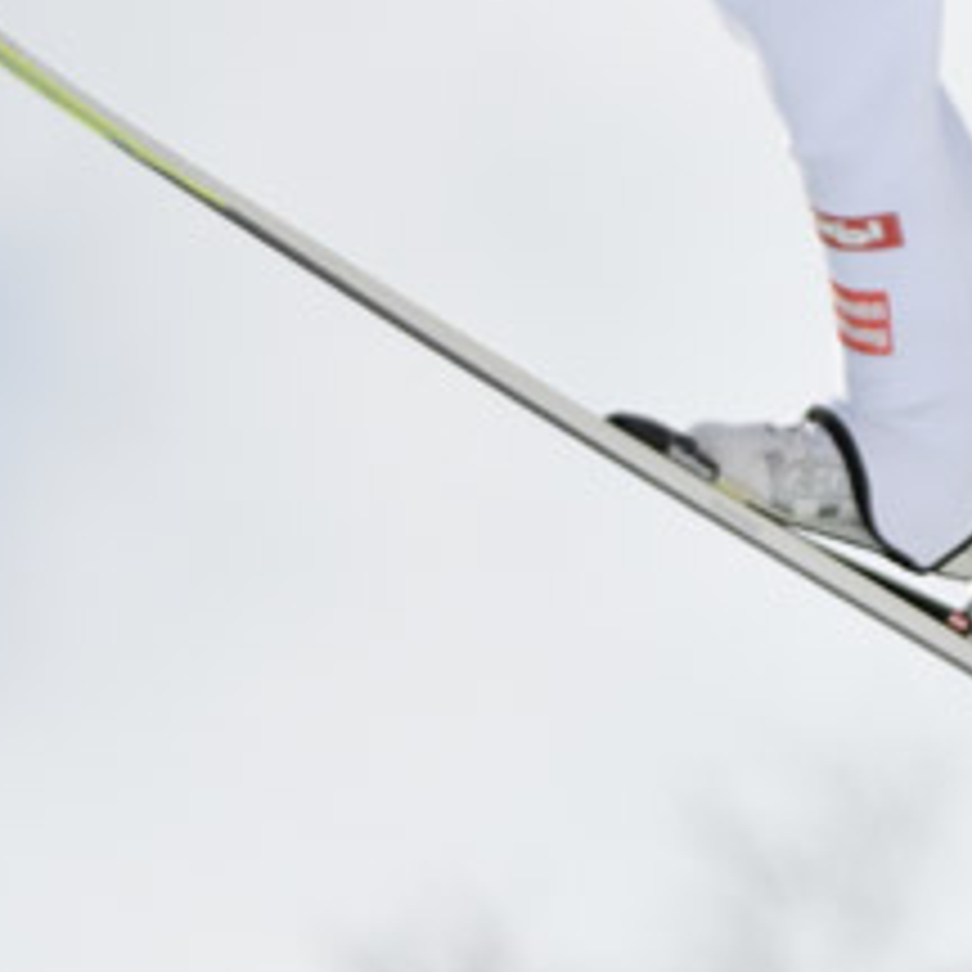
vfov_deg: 1.4
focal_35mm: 1273
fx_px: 40441
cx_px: 909
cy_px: 32
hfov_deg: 1.4
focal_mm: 300
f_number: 4
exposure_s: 1/6400
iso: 200
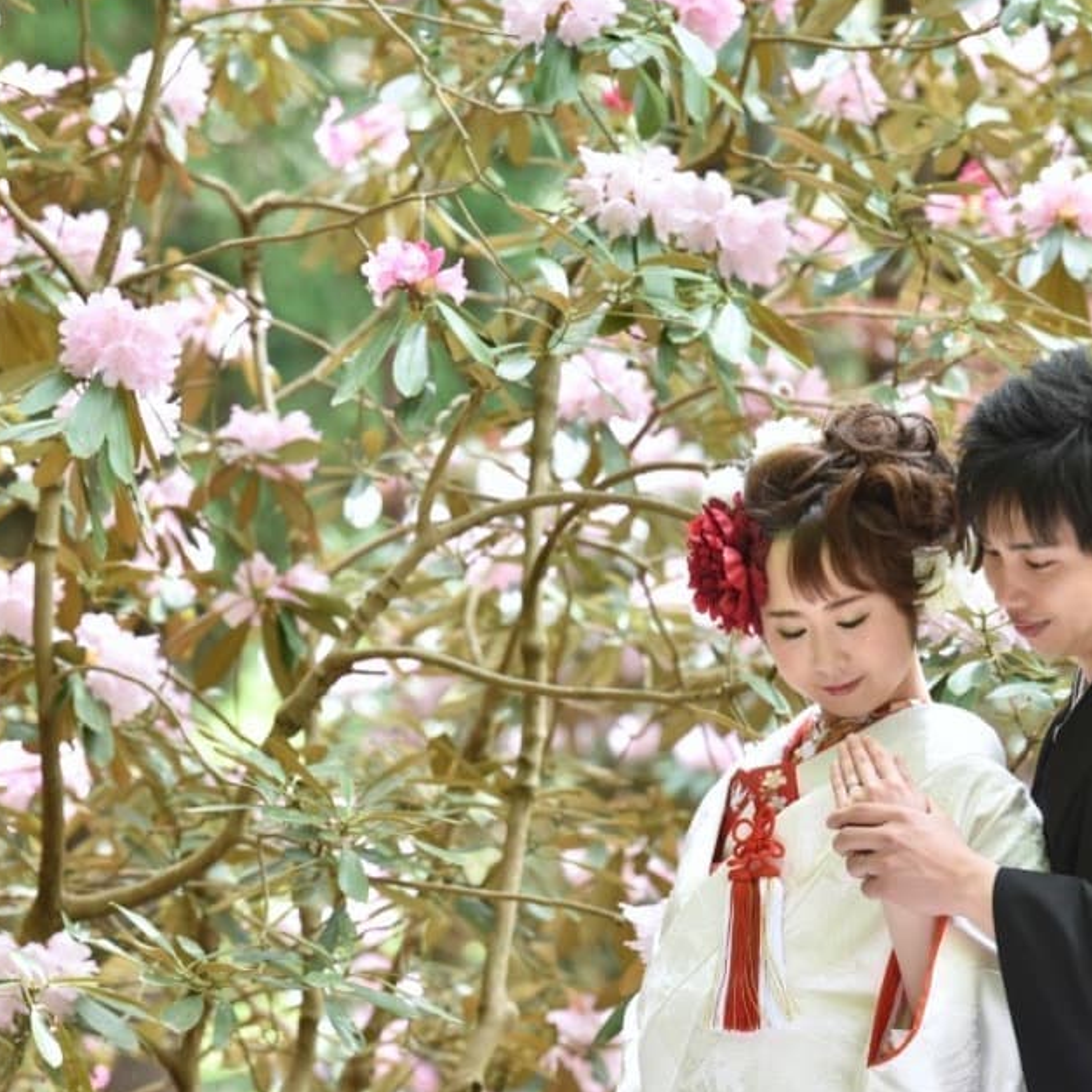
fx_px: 9137
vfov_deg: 6.8
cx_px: 556
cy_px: 474
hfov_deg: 6.8
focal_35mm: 256
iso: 1000
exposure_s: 1/250
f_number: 5.6
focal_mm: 175
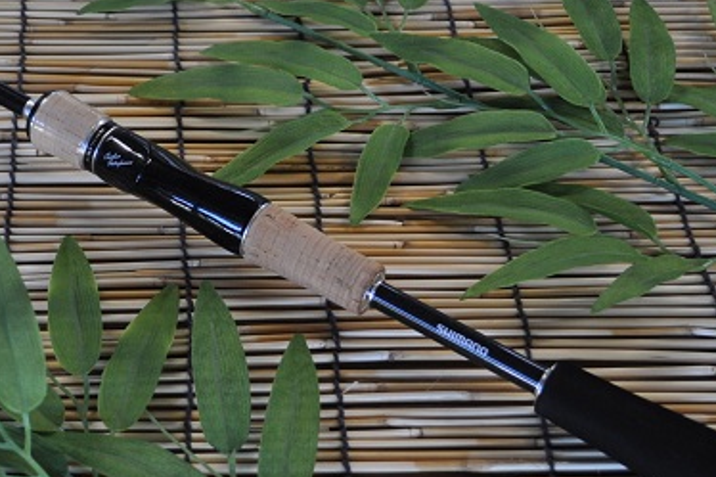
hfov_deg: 26.9
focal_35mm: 75
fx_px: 1488
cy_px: 224
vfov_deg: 18.2
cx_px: 226
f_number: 4.5
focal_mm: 29
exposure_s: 1/60
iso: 560
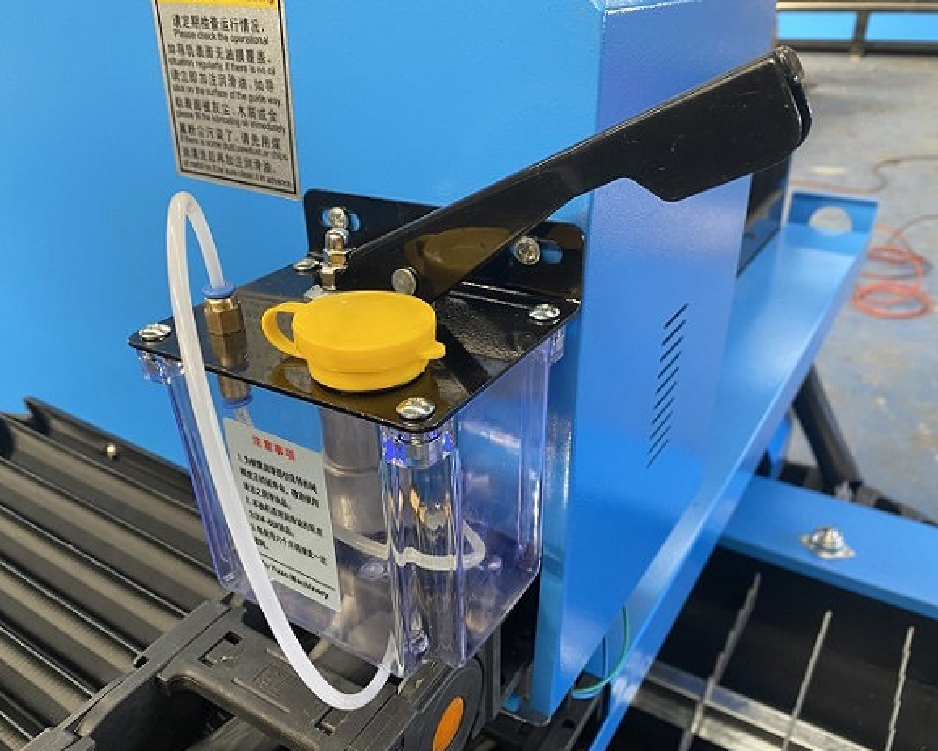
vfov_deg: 51.5
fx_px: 777
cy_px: 379
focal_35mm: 28
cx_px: 435
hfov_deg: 62.1
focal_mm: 4.25
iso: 125
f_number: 1.8
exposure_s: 1/96
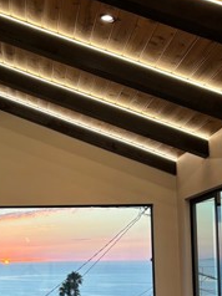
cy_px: 208
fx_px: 600
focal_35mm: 70
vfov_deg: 27.6
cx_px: -19
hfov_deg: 20.1
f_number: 1.6
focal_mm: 5.96
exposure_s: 1/120
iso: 64
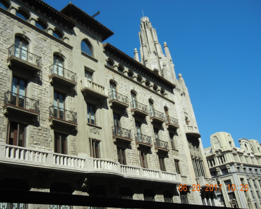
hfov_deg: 50.3
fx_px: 278
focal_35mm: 36
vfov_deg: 41.1
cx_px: 124
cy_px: 104
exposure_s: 1/443
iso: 160
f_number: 7.2
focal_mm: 6.2
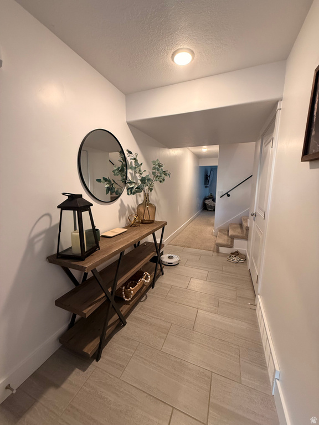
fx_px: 172
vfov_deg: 102.1
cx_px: 160
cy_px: 212
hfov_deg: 85.7
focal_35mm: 14
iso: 250
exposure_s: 1/60
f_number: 2.2
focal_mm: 2.22
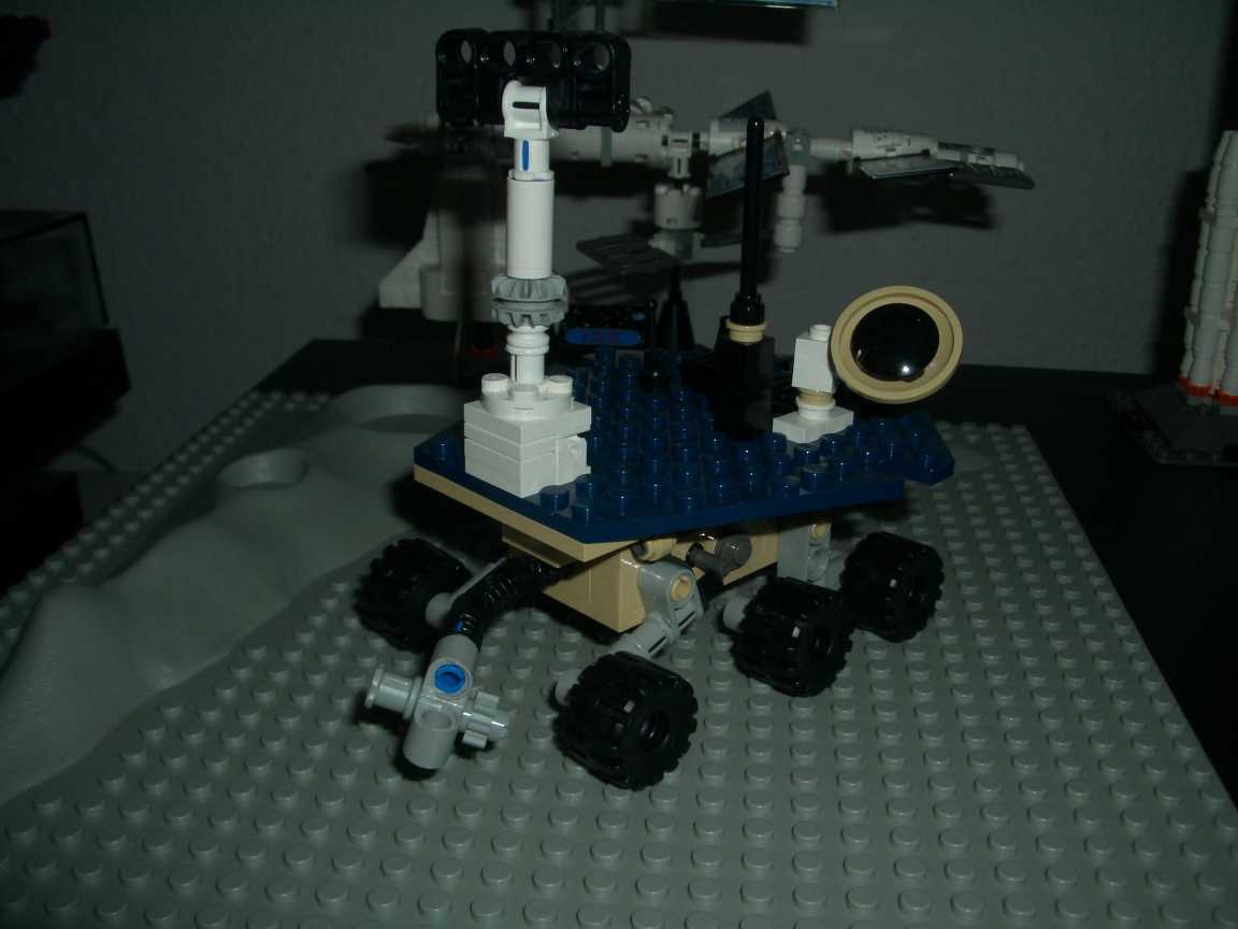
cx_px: 619
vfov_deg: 40.7
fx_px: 1252
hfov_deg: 52.6
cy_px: 464
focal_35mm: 35
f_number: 4.3
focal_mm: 5.8
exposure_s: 1/60
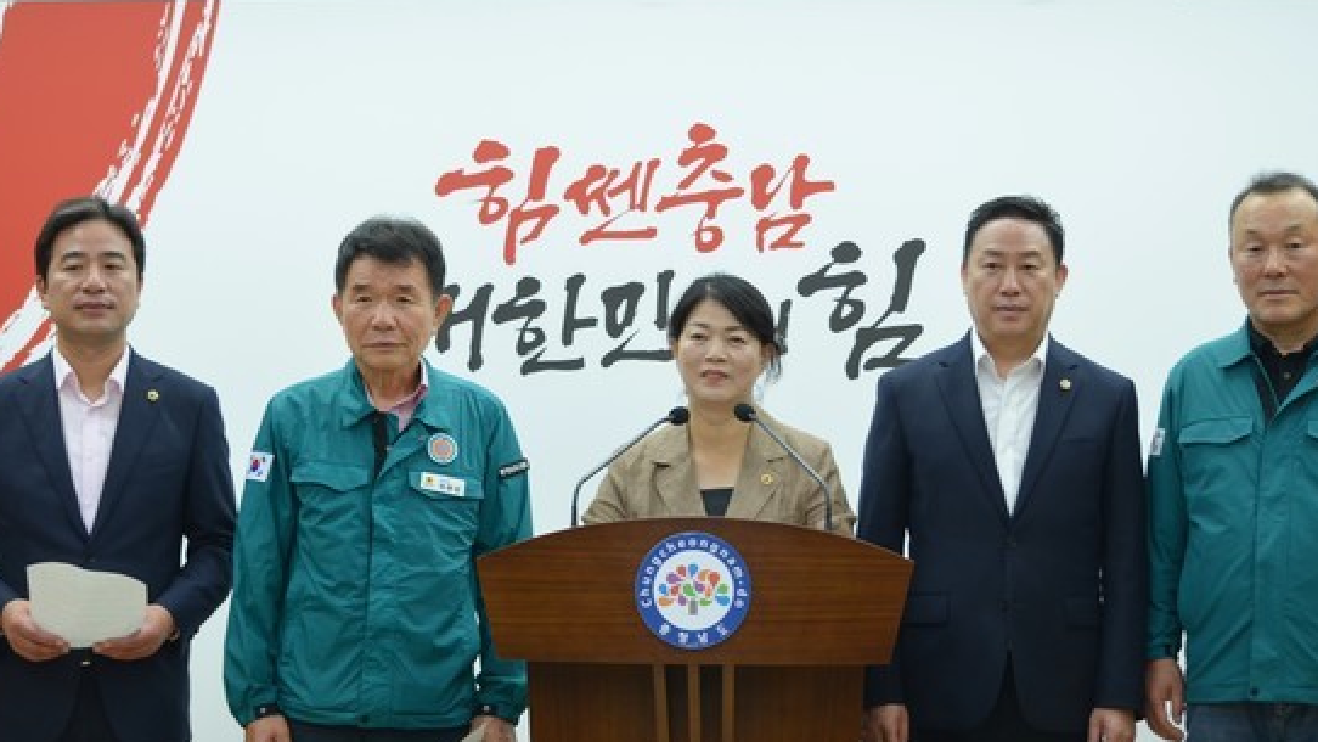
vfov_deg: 12.7
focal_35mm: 96
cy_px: 465
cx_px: 657
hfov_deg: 22.3
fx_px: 3341
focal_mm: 55
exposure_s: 1/100
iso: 400
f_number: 5
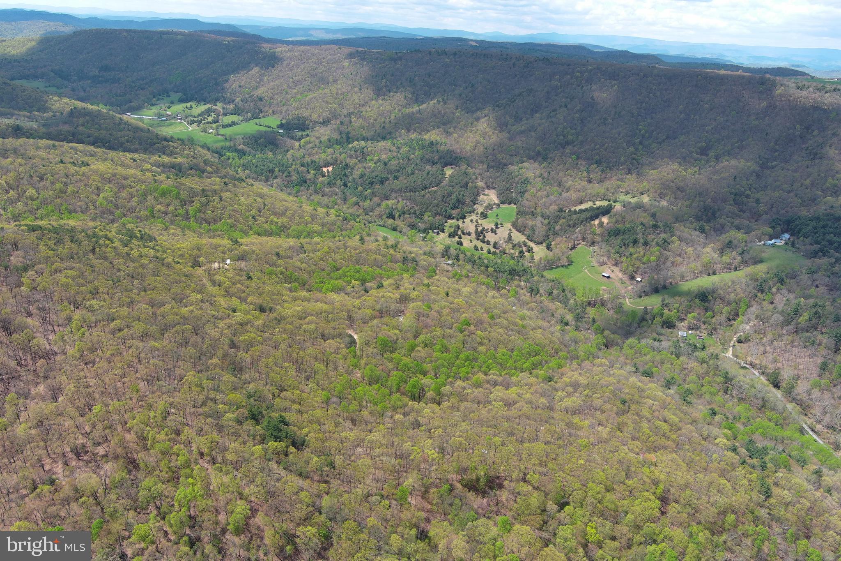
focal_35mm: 29
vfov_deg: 45.0
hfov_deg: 63.7
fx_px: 677
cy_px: 280
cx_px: 420
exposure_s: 1/767
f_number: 2.8
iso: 100
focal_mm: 10.57
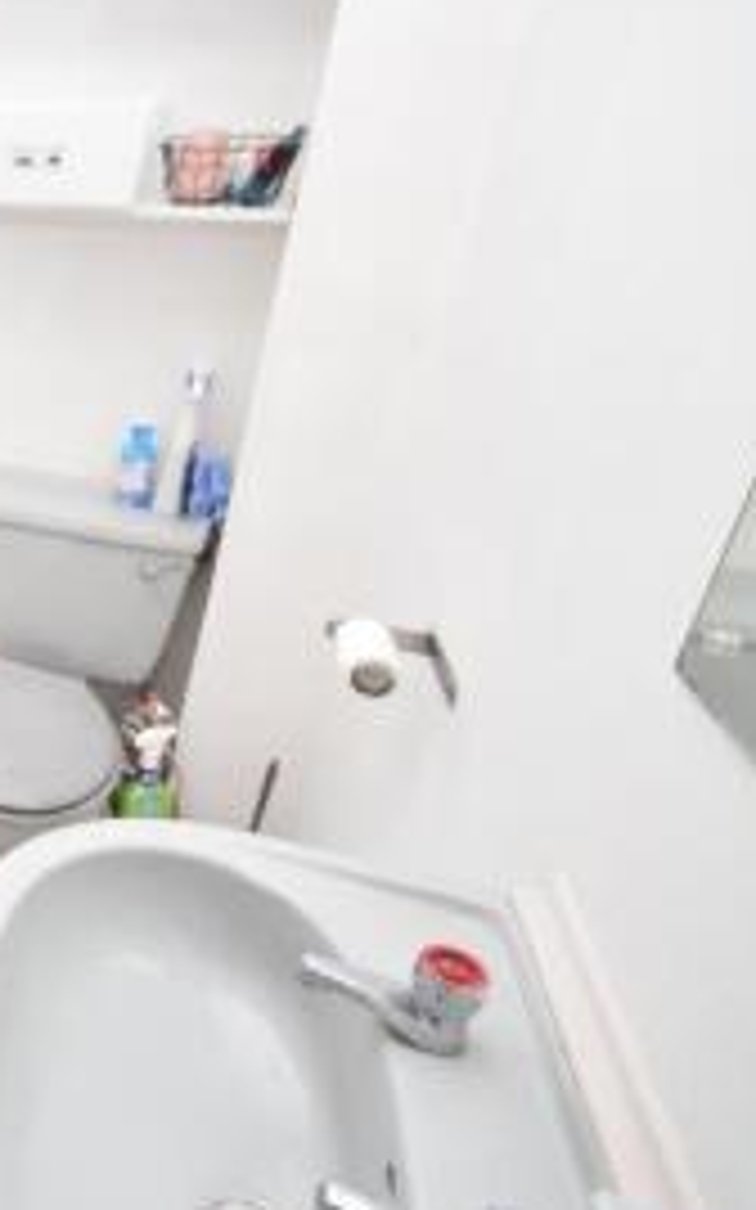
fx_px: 891
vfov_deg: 68.2
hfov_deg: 34.0
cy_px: 542
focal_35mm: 27
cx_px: -212
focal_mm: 10
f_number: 5.6
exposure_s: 1/125
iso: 720
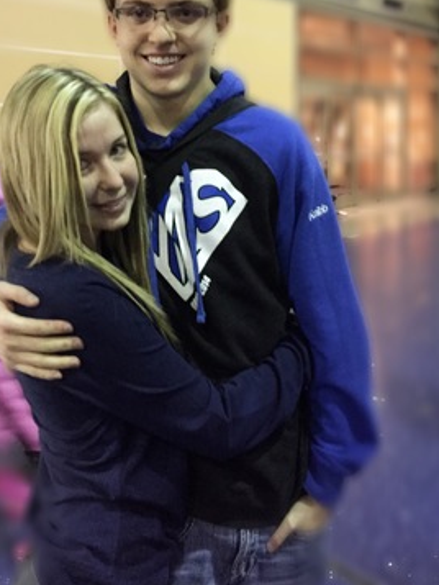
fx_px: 659
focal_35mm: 39
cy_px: 195
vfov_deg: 47.1
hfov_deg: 36.6
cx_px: 161
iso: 640
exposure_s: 1/15
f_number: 2.2
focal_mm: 4.15
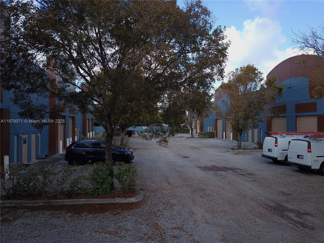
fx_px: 243
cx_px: 162
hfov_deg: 67.3
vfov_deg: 53.1
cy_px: 122
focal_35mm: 26
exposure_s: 1/1000
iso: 200
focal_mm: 4.73
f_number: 2.2
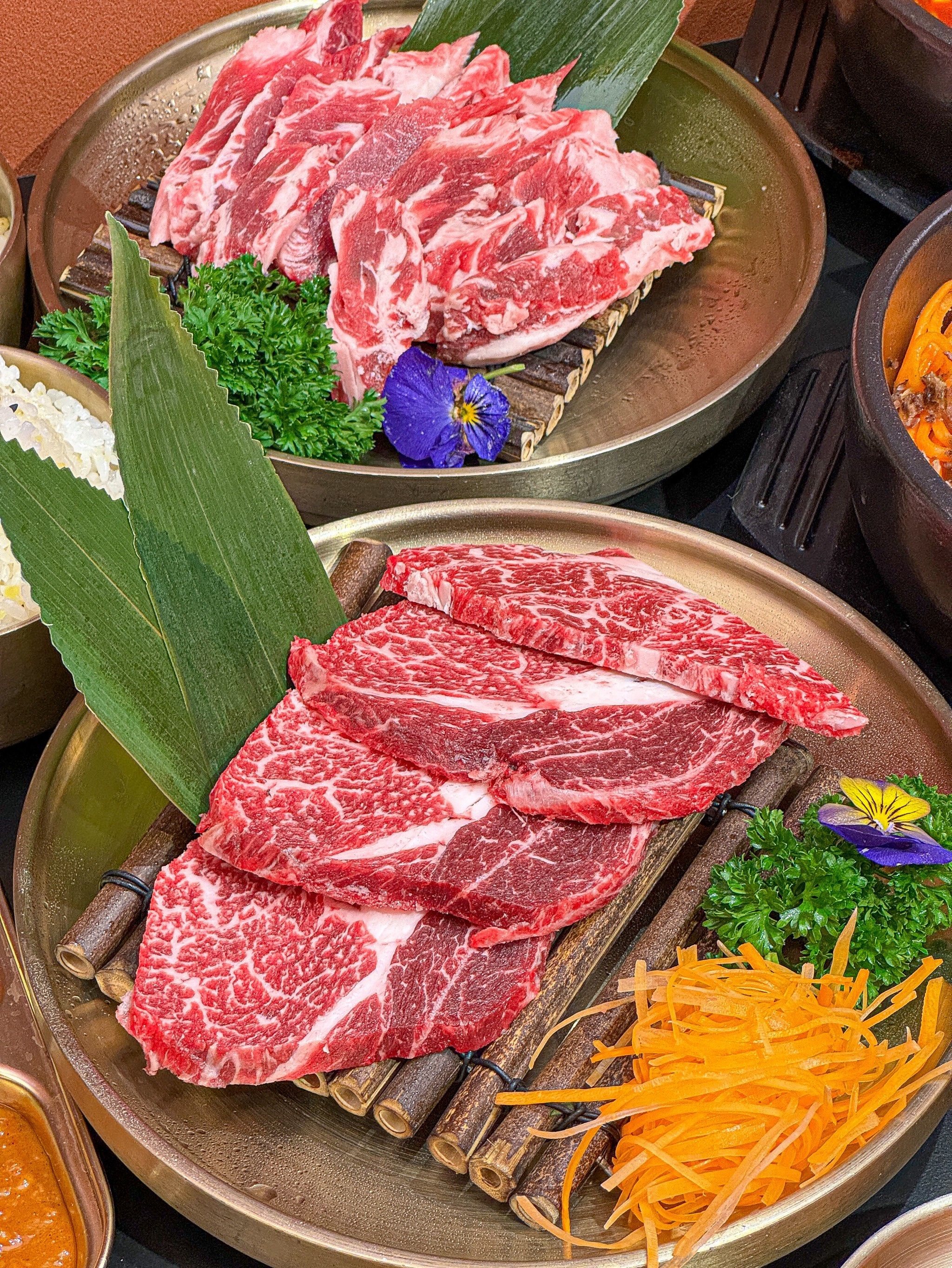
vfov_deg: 25.3
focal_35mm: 77
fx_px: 2823
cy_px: 634
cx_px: 476
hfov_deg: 19.1
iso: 200
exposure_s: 1/100
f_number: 2.8
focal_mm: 9
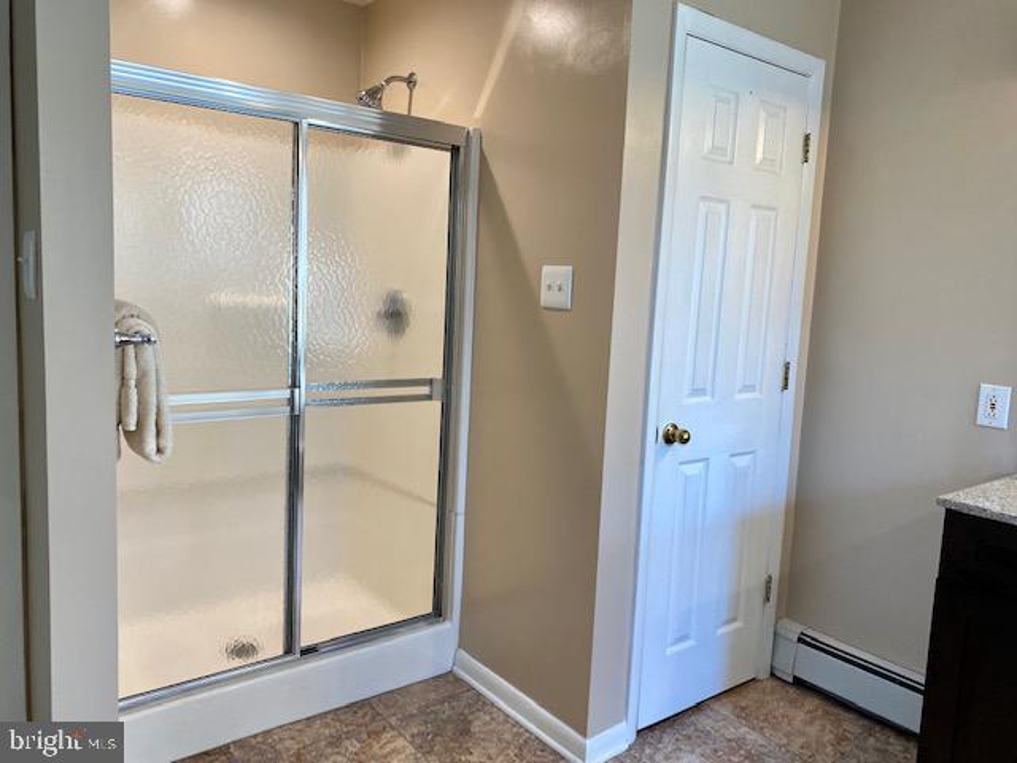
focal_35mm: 26
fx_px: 764
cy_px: 382
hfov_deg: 67.3
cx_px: 508
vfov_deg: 53.1
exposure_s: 1/120
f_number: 1.8
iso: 125
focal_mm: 4.25
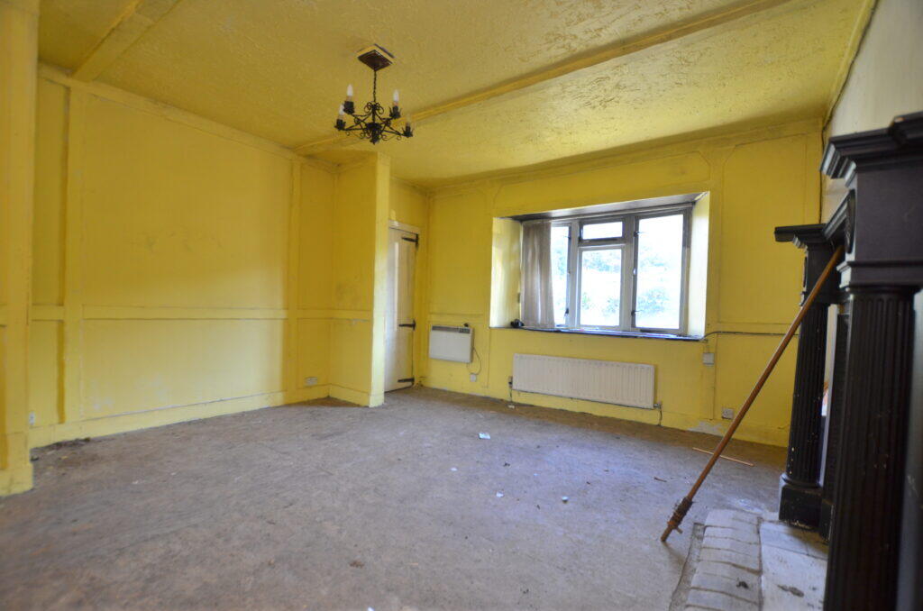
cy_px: 306
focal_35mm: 15
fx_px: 384
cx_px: 462
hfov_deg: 100.5
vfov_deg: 77.1
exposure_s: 1/60
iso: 500
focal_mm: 10
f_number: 4
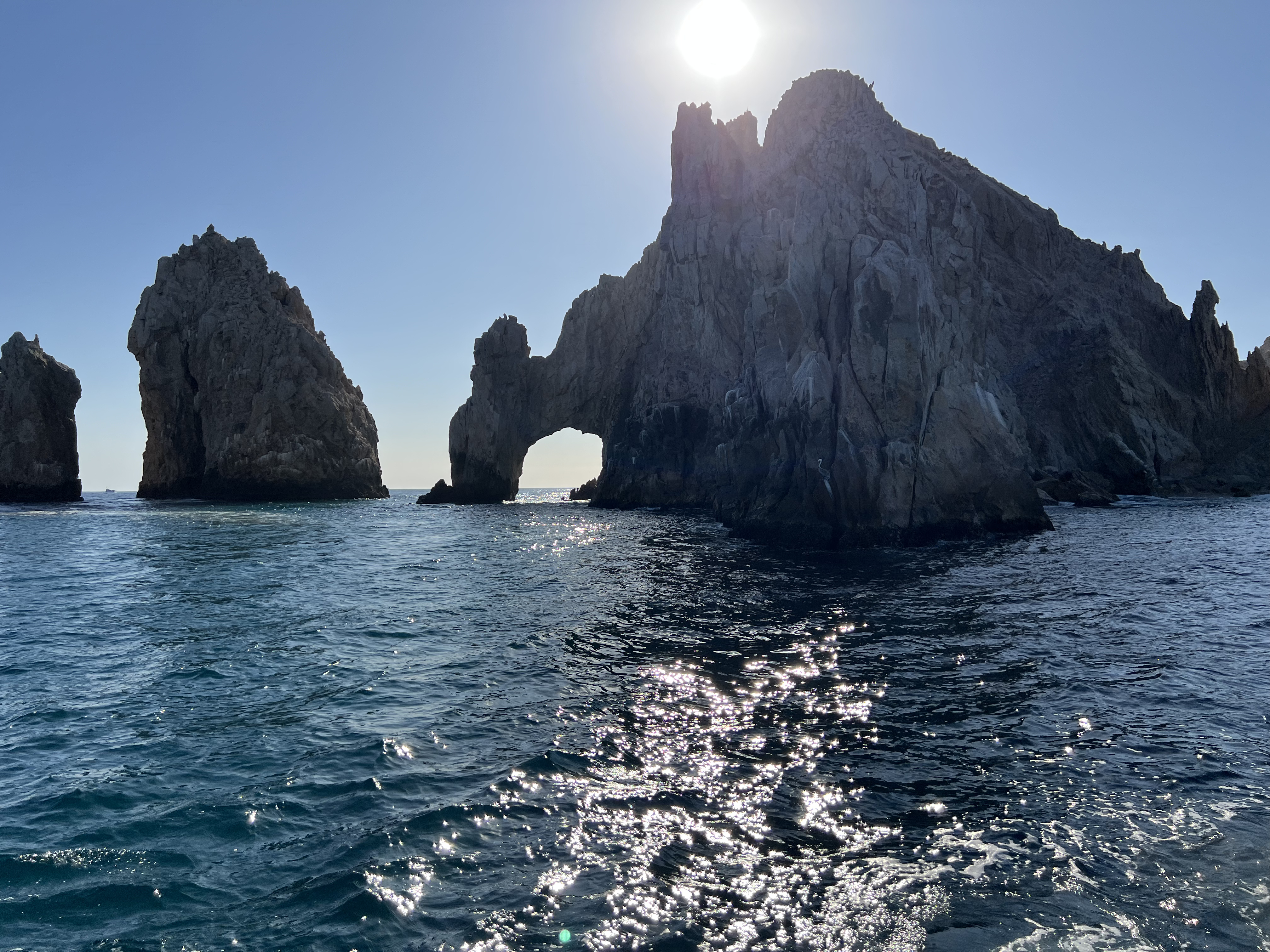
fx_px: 954
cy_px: 476
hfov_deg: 67.3
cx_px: 635
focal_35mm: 26
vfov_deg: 53.1
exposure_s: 1/8696
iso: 50
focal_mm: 5.7
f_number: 1.5
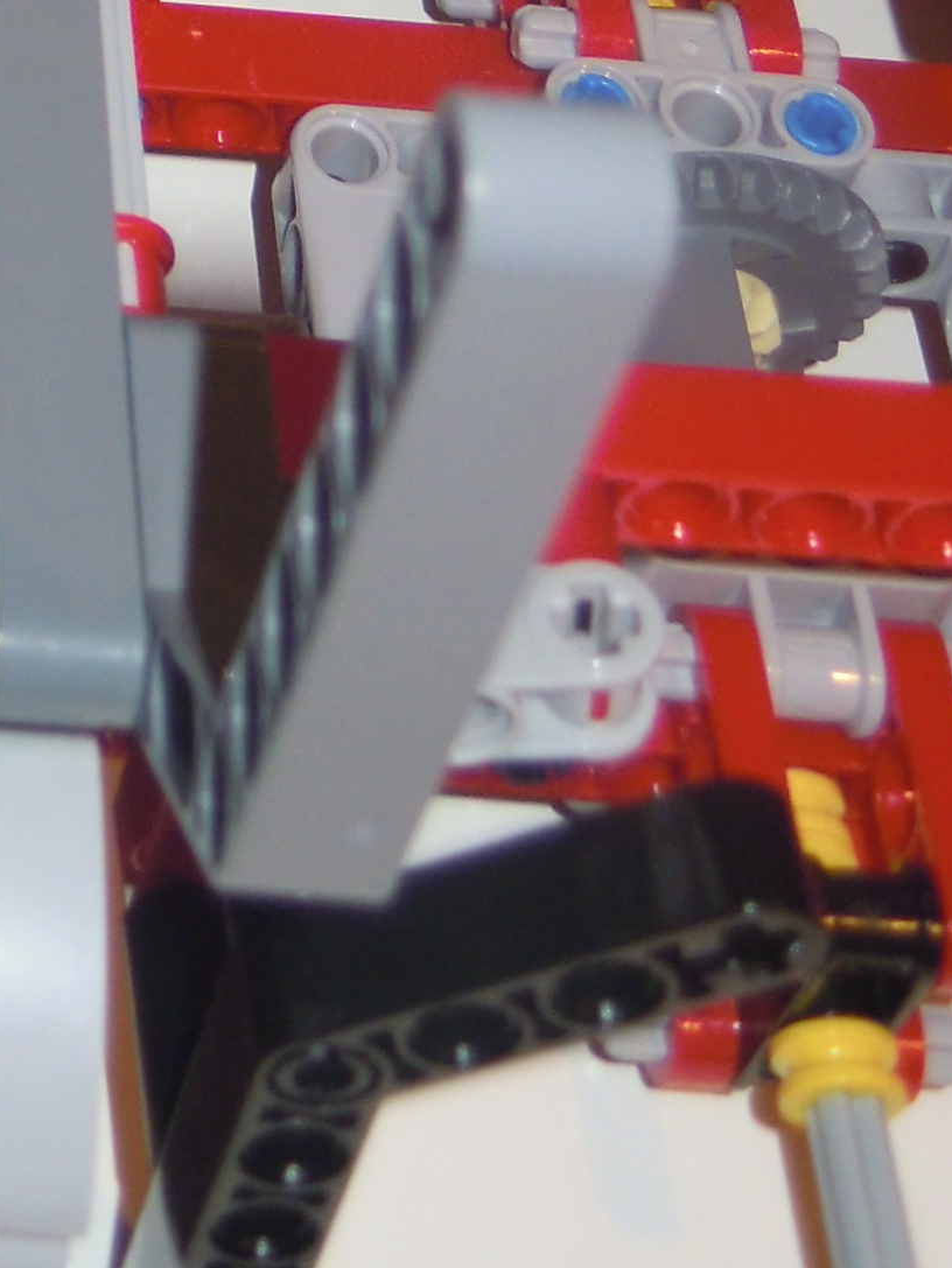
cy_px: -989
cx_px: -663
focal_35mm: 103
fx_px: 3775
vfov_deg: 16.2
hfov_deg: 13.2
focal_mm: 5
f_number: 2.7
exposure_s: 1/25
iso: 100
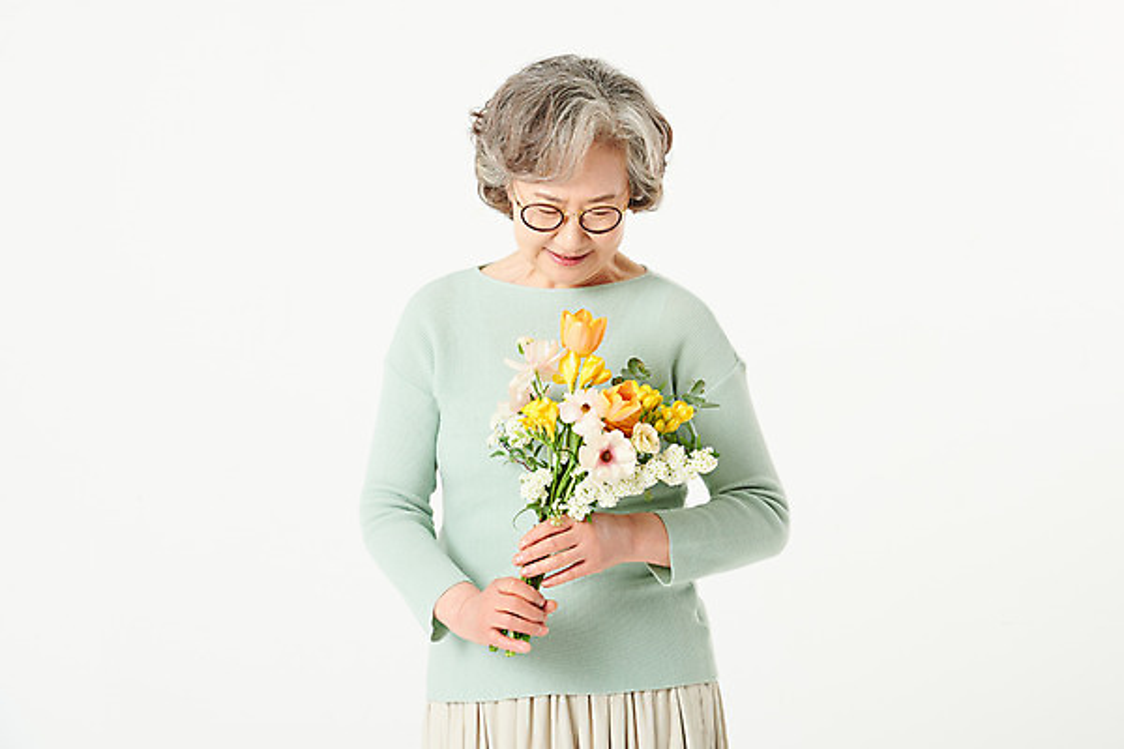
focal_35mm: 145
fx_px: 4527
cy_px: 374
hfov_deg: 14.2
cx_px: 562
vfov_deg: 9.5
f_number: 11
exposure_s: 1/125
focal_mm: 145
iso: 100
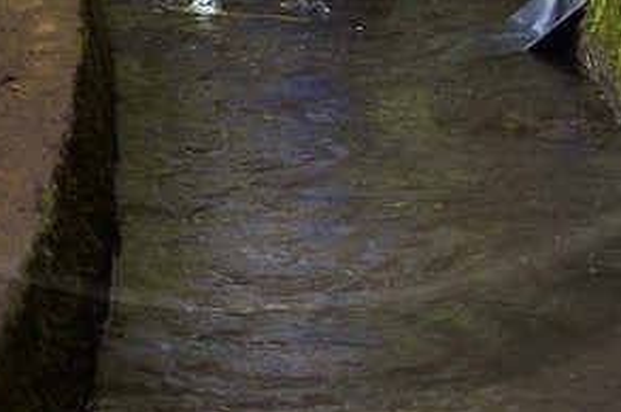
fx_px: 4532
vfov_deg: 5.1
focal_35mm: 263
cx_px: 247
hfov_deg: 7.8
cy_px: -468
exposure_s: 1/25
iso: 1000
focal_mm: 48
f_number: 7.1
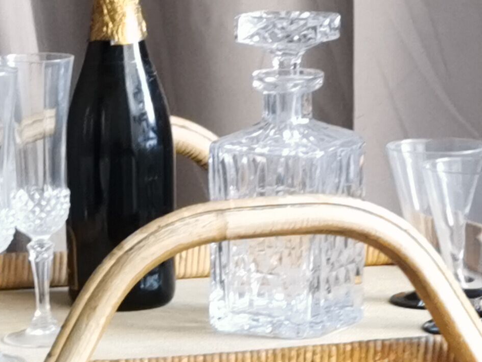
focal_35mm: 174
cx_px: 143
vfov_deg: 8.4
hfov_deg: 11.3
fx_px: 2424
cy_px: 479
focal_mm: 5.58
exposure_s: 1/50
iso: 125
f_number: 1.8
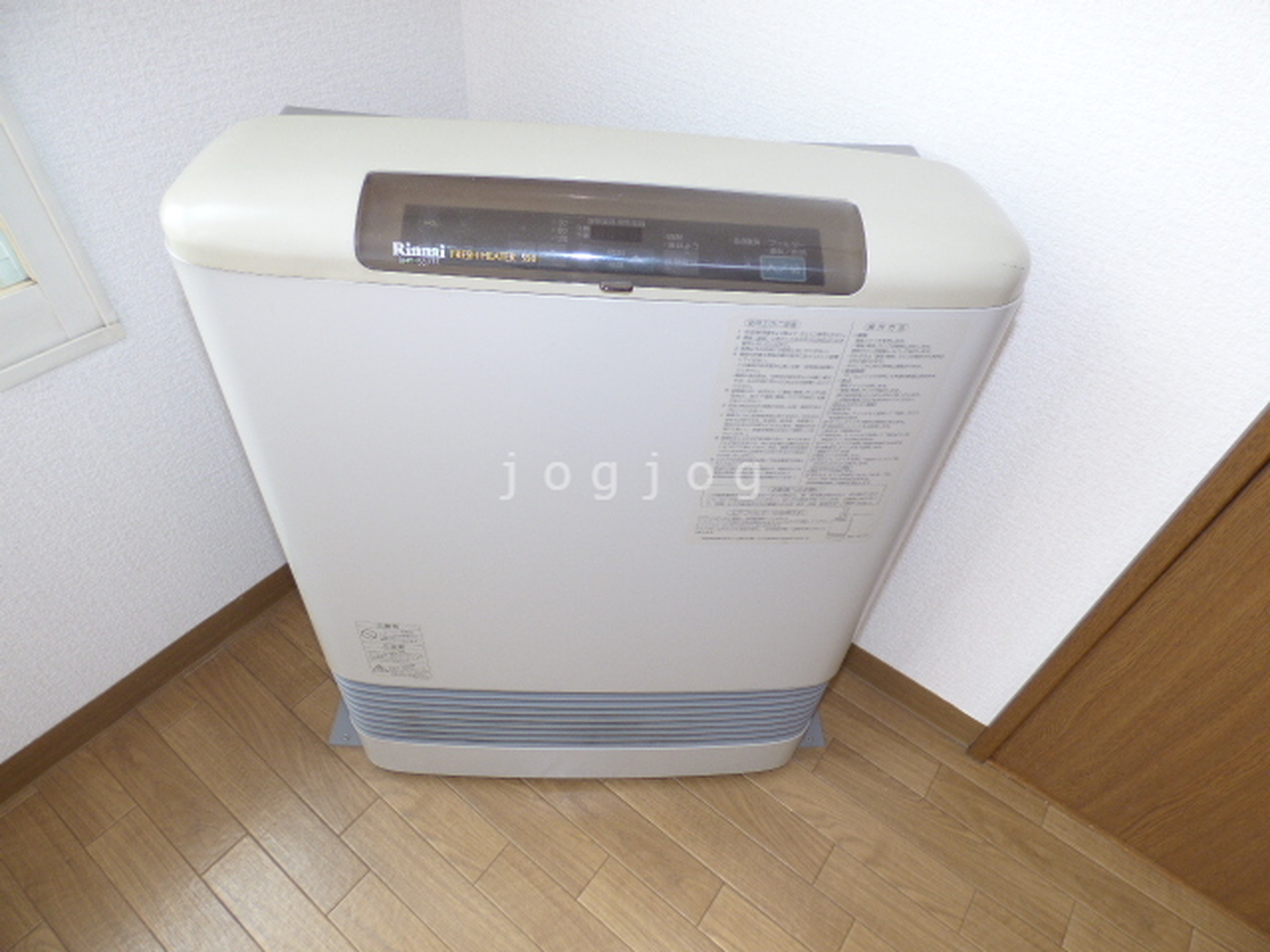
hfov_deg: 81.7
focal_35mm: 20
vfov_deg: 66.0
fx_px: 734
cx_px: 635
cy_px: 476
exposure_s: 1/50
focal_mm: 3.58
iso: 100
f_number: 2.8
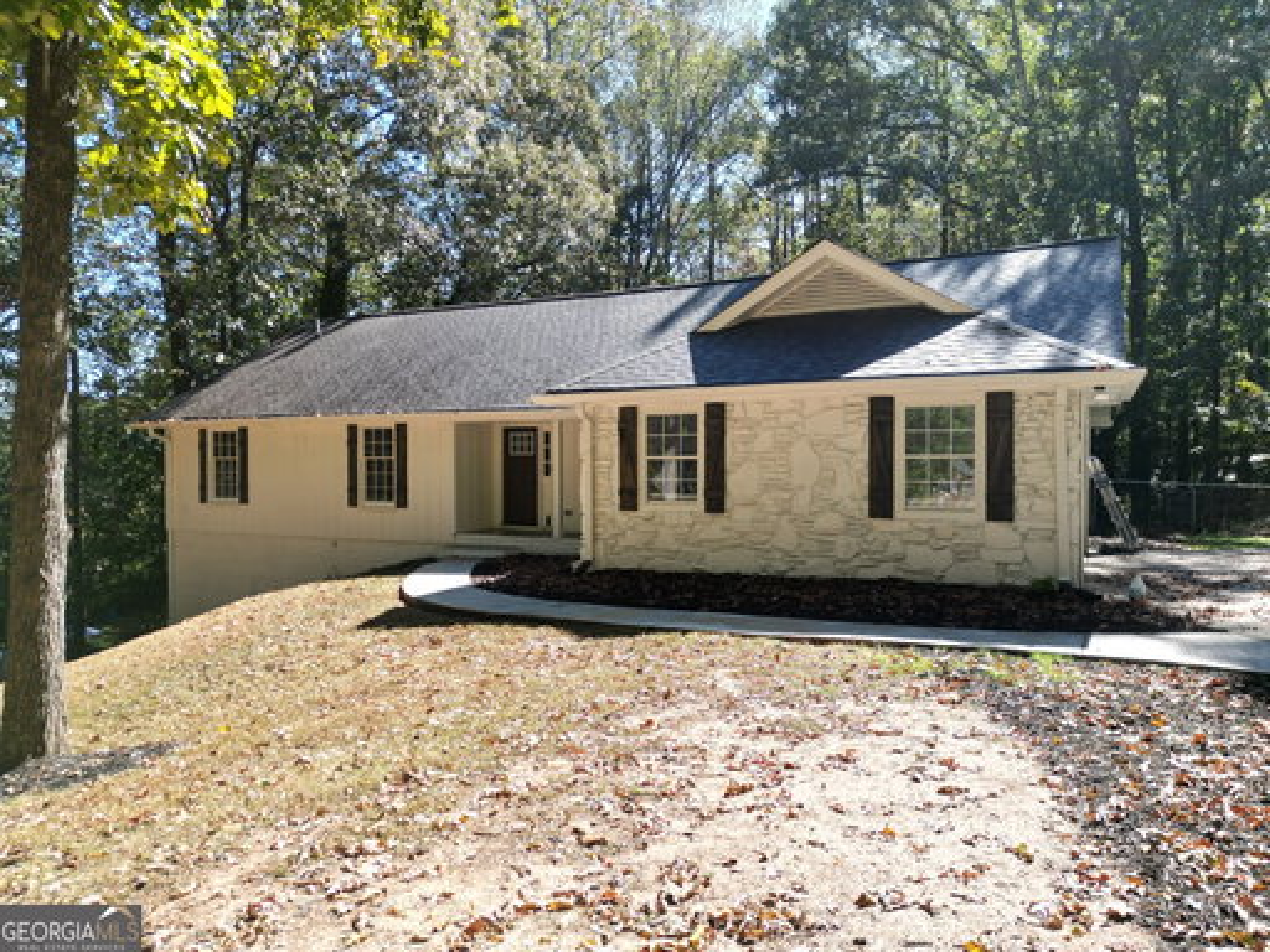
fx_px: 881
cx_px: 635
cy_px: 476
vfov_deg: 56.8
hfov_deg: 71.6
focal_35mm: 24
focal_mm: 6.72
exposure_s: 1/1000
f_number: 1.7
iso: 130
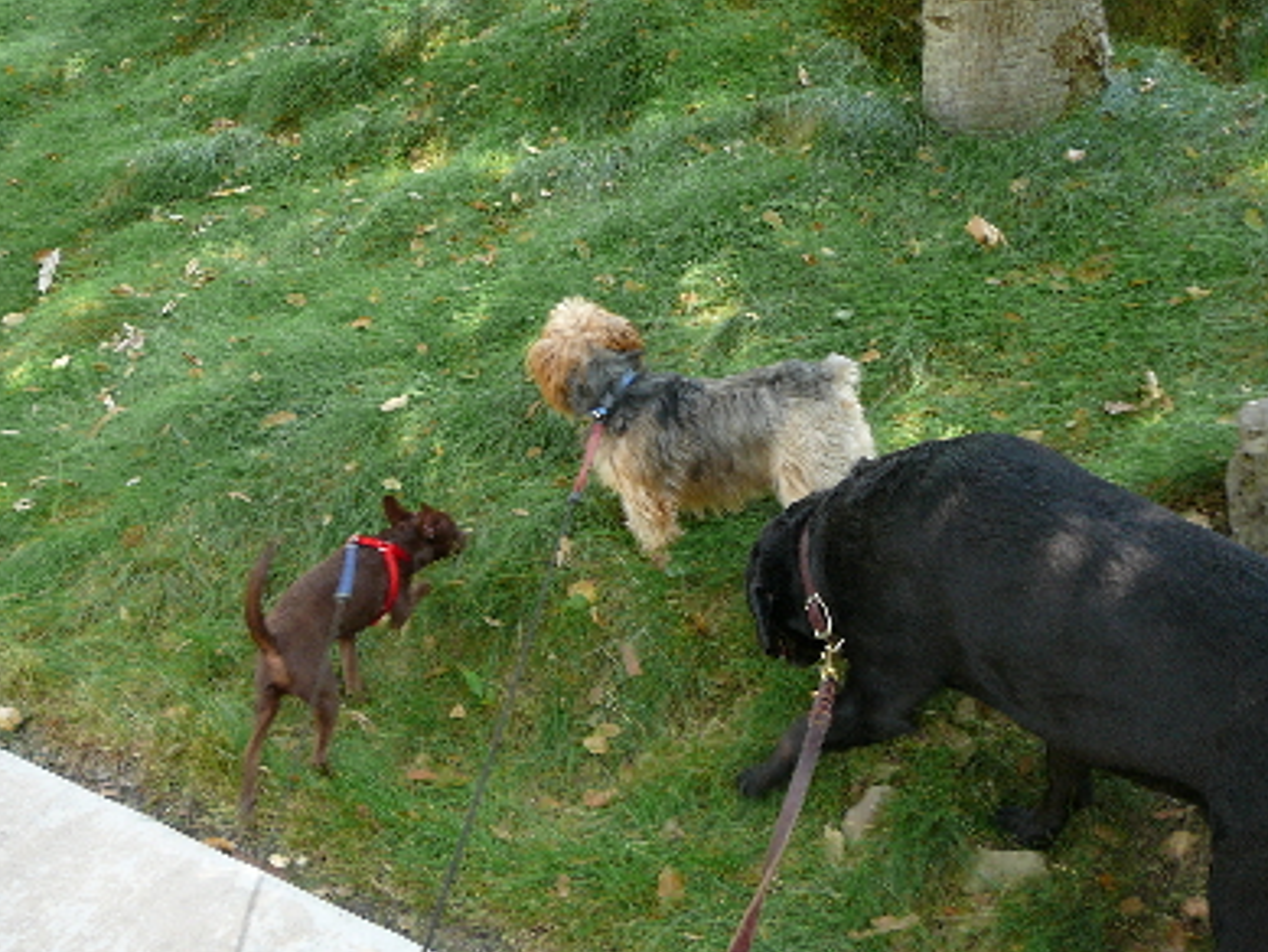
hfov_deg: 51.3
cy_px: 473
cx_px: 639
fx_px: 1319
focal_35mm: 36
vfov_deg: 39.7
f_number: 2.8
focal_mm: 5.2
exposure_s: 1/60
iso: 100
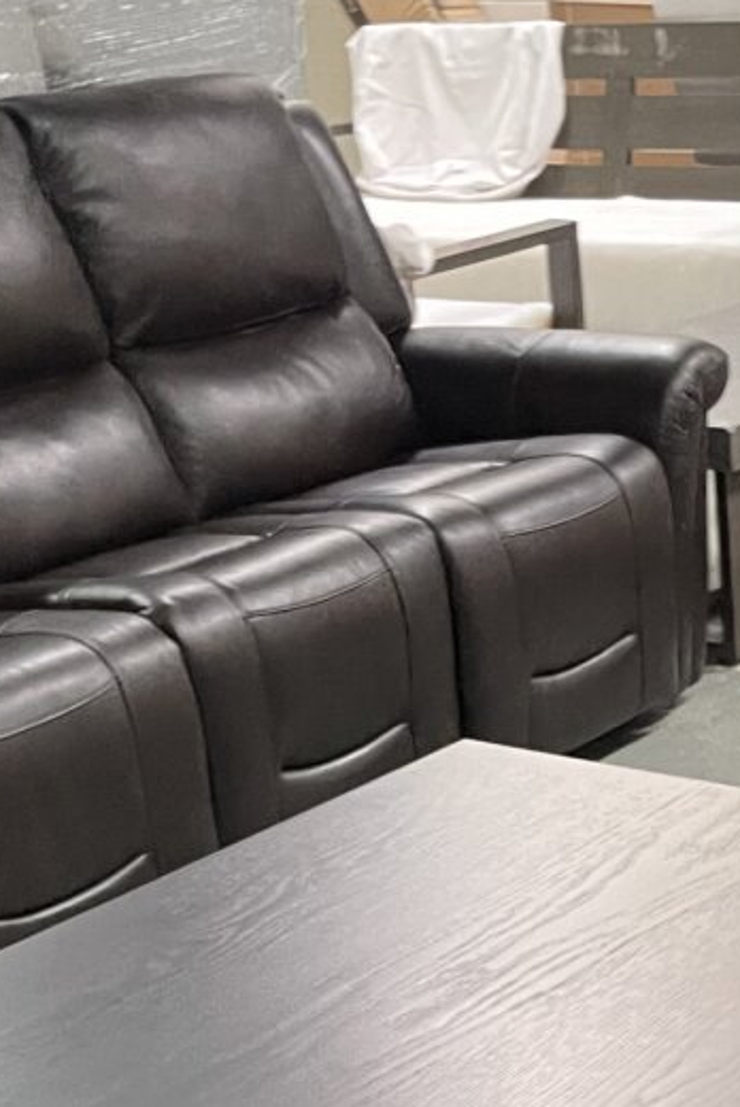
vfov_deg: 22.4
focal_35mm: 83
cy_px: 1353
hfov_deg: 16.1
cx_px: 753
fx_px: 2556
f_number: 1.6
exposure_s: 1/60
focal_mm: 4.2
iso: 400
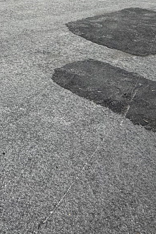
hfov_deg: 24.3
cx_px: -16
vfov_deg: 32.9
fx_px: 338
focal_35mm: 52
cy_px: -31
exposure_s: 1/955
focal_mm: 2.22
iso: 50
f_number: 2.2
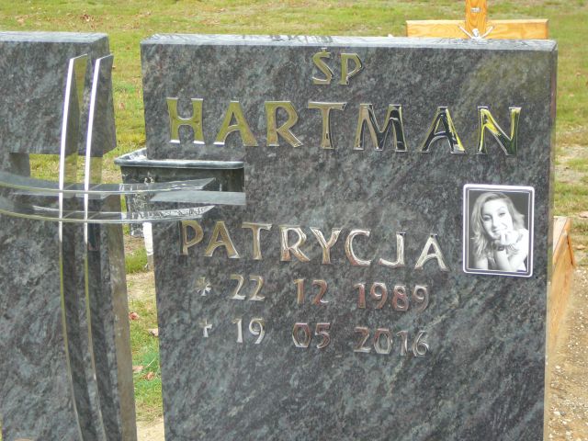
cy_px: 220
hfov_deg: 25.3
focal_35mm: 77
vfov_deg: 19.1
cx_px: 294
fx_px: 1308
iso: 80
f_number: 3.7
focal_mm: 11.5
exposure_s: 1/80
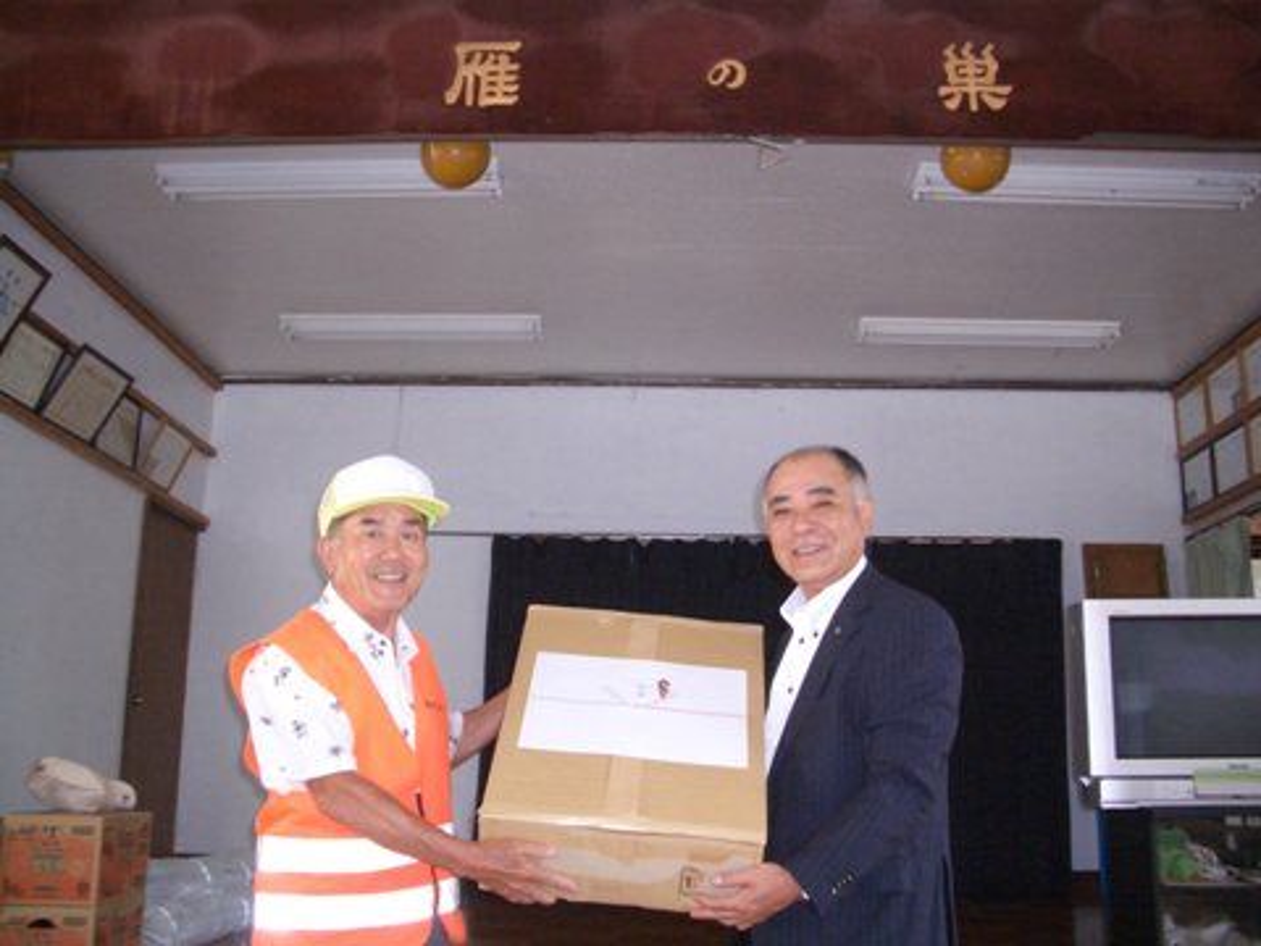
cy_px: 473
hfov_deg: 52.6
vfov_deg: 40.7
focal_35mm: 35
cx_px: 630
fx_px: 1275
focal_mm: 5.8
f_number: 2.6
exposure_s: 1/60
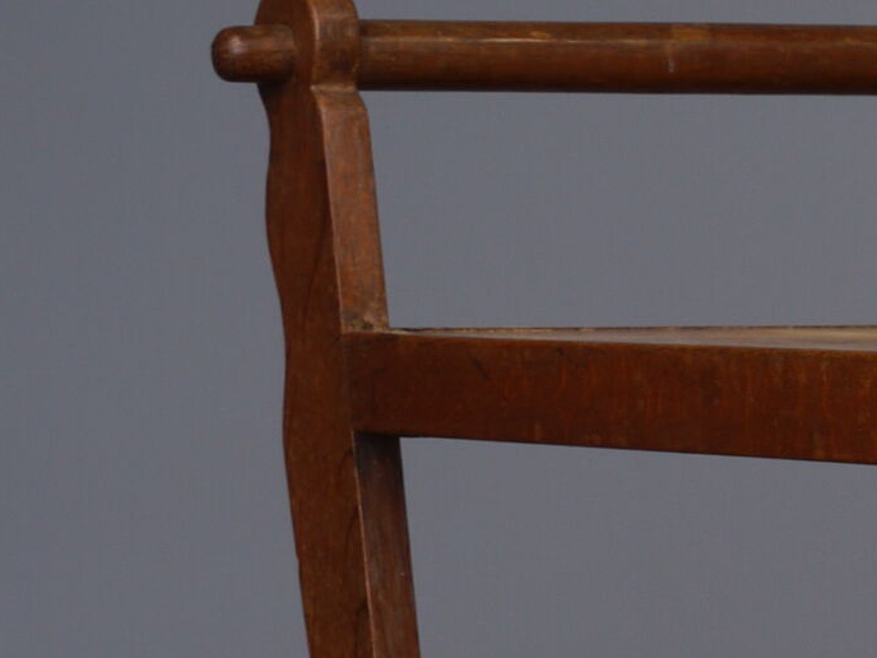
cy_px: 786
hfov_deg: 7.2
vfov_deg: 5.5
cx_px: 1250
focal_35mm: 270
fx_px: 6840
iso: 100
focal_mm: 33
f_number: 5.4
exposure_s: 1/50
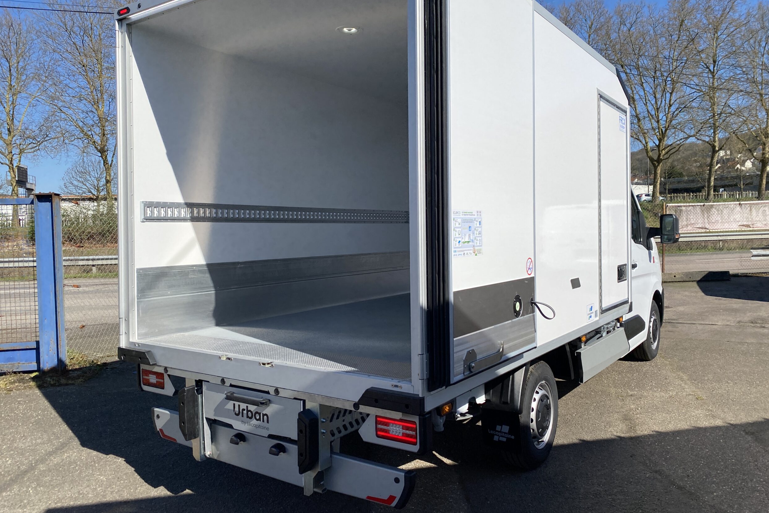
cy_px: 236
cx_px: 392
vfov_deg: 46.4
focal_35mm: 28
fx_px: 598
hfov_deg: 65.5
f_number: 1.8
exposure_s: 1/4444
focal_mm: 4.25
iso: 32
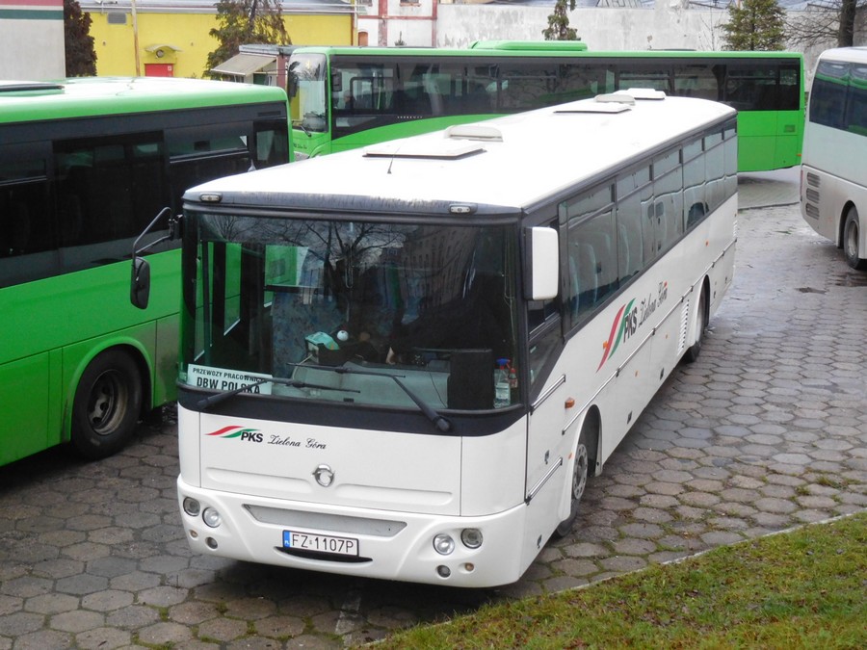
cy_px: 325
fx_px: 1378
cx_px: 434
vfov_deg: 26.6
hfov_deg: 34.9
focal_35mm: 55
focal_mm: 9.8
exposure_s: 1/125
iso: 400
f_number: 4.2
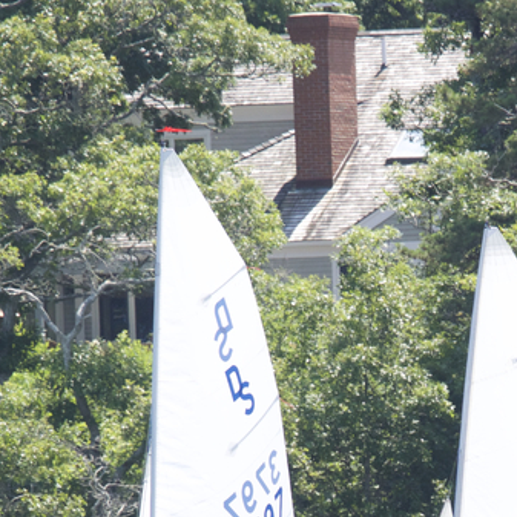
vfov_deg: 1.5
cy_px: 513
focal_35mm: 1151
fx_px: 19449
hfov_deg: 1.5
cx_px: 423
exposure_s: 1/400
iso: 200
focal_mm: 165
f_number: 5.3
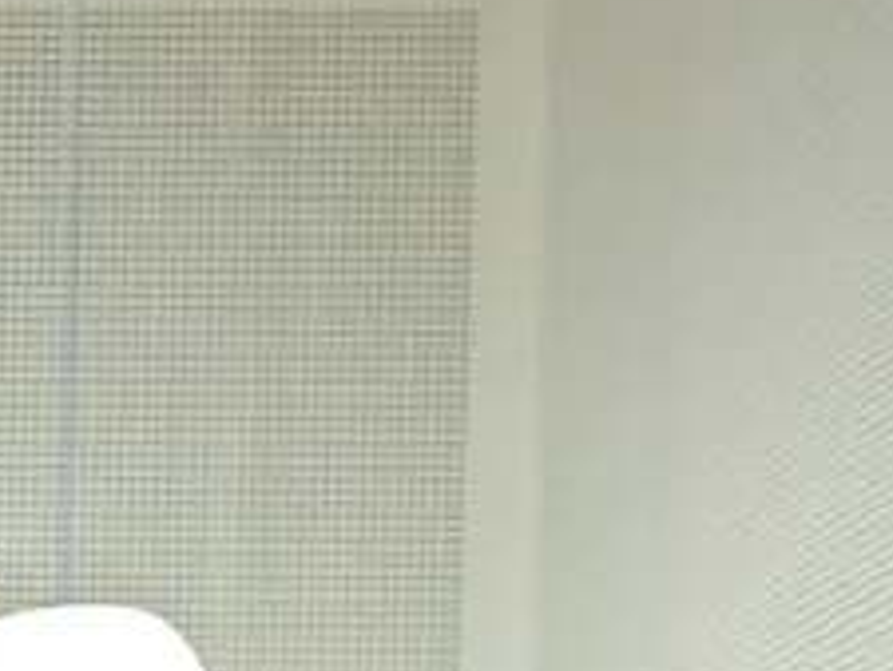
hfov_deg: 8.5
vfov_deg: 6.6
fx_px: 5085
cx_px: -1742
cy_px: 2217
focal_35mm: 197
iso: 800
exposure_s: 1/80
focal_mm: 24
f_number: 4
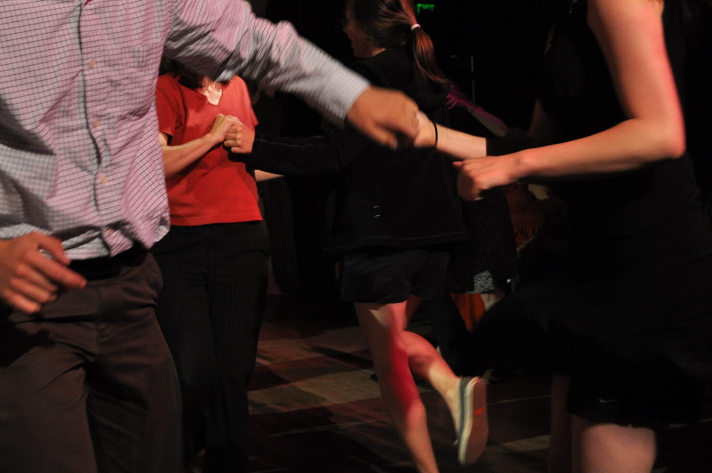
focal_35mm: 57
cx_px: 308
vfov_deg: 23.3
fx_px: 1126
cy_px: 78
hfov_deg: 35.0
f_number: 3.8
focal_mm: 22
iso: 800
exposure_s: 1/80
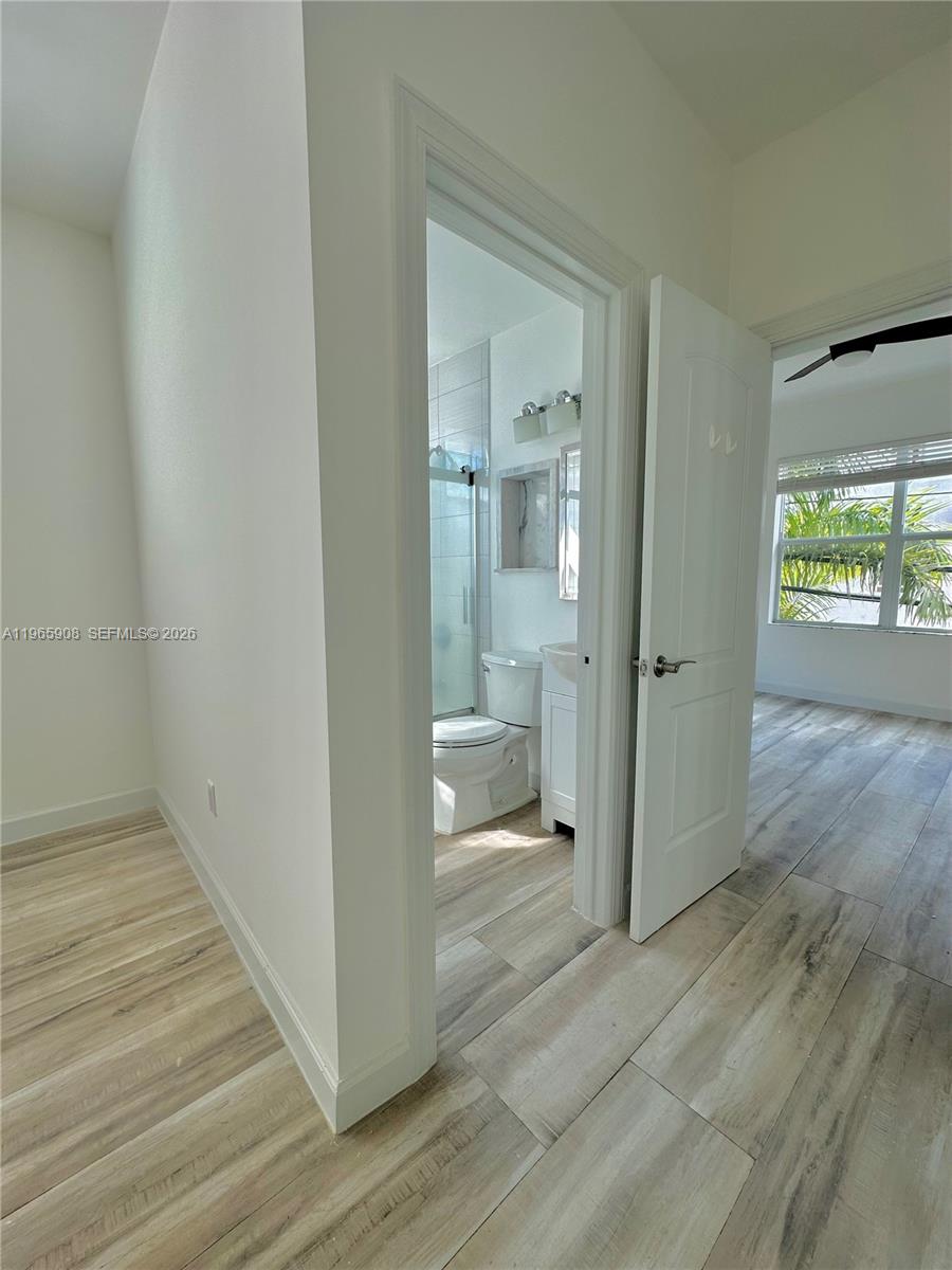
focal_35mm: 14
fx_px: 513
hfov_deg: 85.7
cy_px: 635
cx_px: 476
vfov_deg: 102.1
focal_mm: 2.22
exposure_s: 1/99
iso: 40
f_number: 2.2
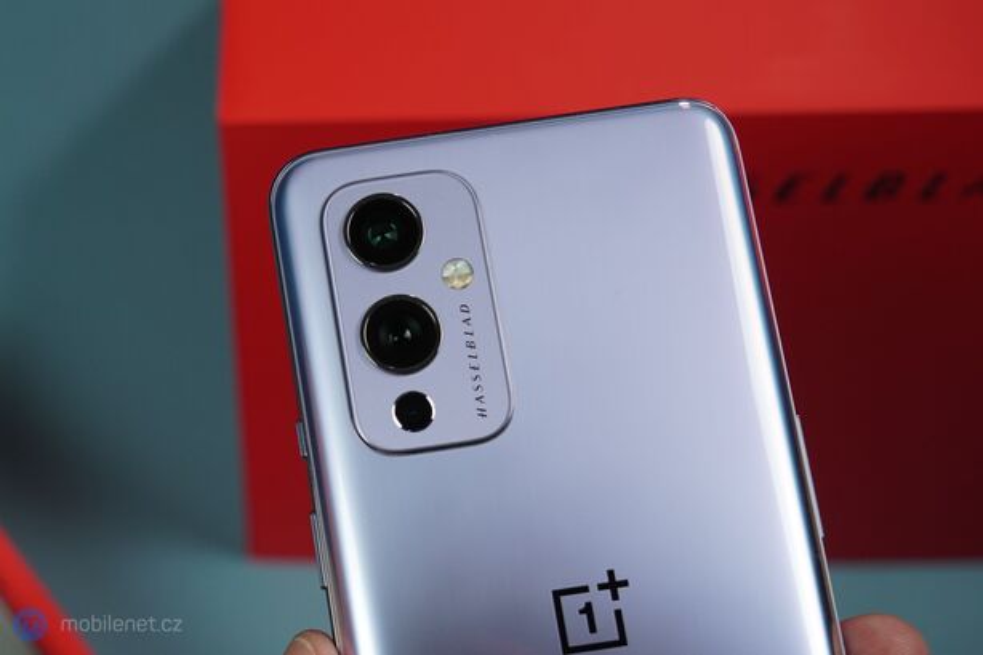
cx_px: 492
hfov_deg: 48.5
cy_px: 328
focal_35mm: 40
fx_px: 1092
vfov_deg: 33.4
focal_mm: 40
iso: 1000
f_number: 6.3
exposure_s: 1/200
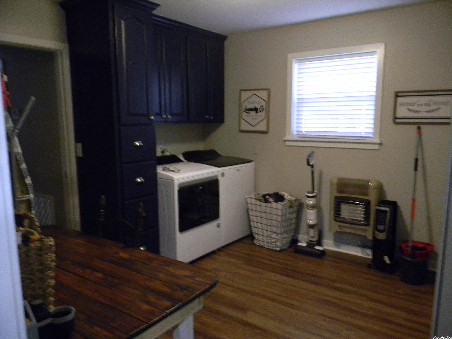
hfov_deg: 63.4
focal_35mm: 28
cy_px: 170
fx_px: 366
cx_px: 226
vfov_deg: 49.7
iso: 400
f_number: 3.5
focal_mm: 5
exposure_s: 1/12.7
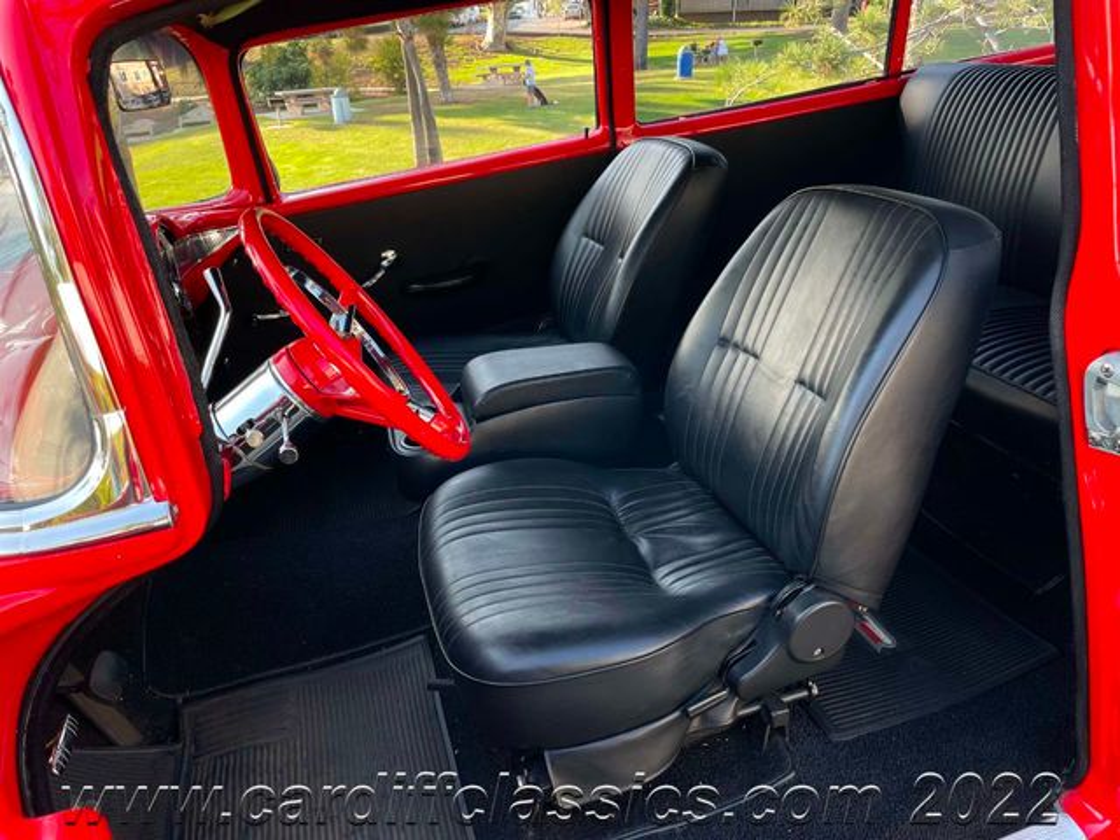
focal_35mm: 26
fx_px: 841
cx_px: 560
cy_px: 420
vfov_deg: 53.1
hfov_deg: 67.3
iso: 32
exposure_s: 1/121
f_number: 1.6
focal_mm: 4.2
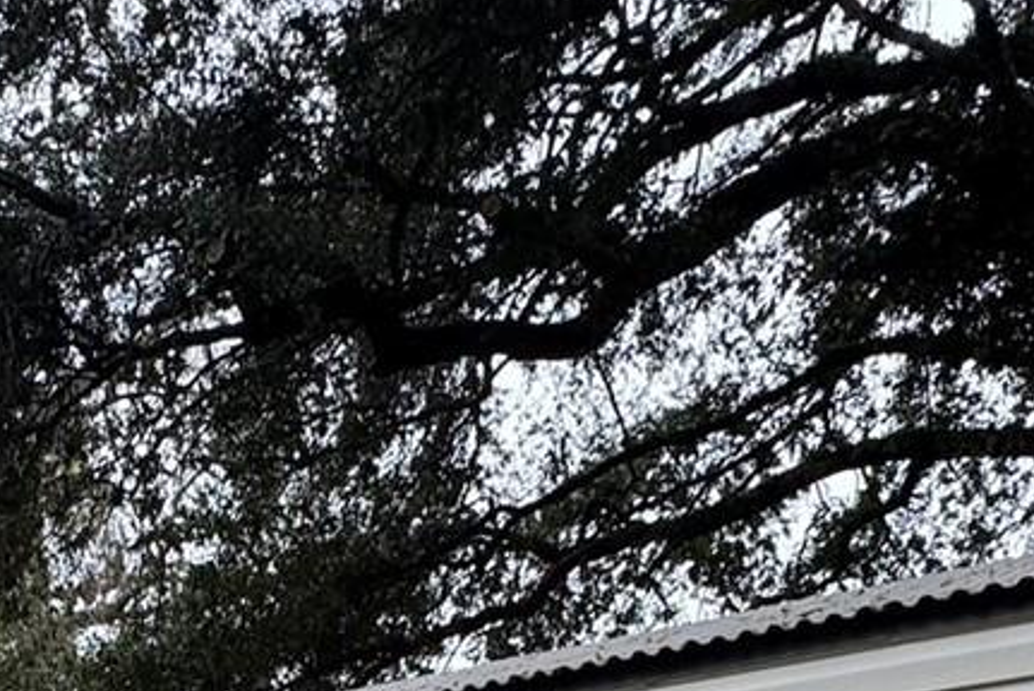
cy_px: 1248
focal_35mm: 54
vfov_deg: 19.1
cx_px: 211
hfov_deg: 35.7
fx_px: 1552
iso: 40
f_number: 2.2
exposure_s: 1/140
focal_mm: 2.22
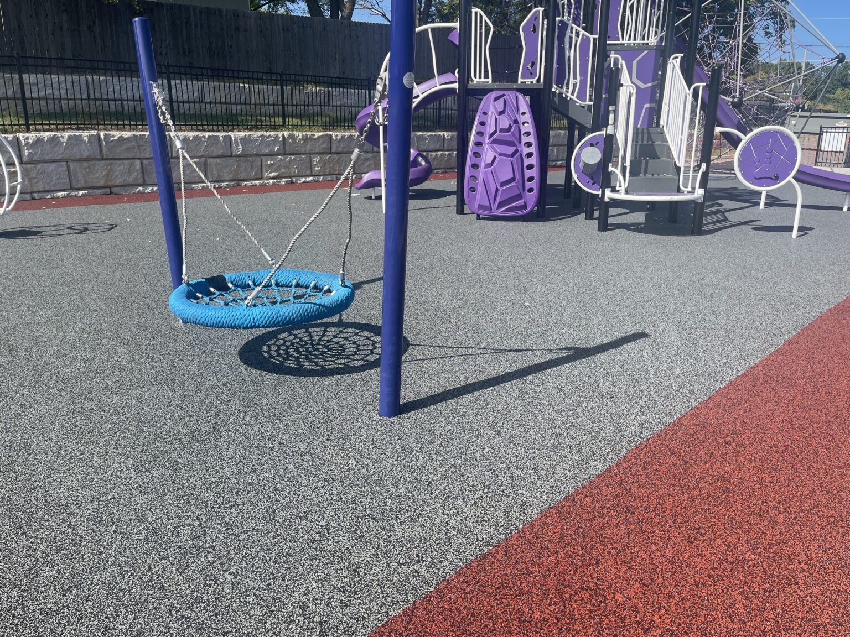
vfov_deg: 54.9
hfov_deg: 69.4
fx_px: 614
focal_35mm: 25
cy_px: 318
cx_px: 425
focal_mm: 5.1
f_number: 1.6
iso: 32
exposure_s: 1/2336
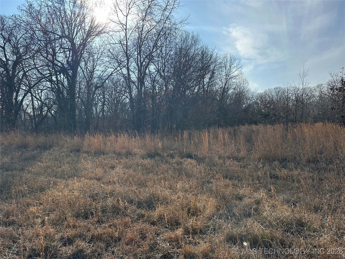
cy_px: 130
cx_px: 172
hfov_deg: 71.6
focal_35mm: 24
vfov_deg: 56.8
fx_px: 239
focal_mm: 6.86
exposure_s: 1/4545
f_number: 1.78
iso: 80
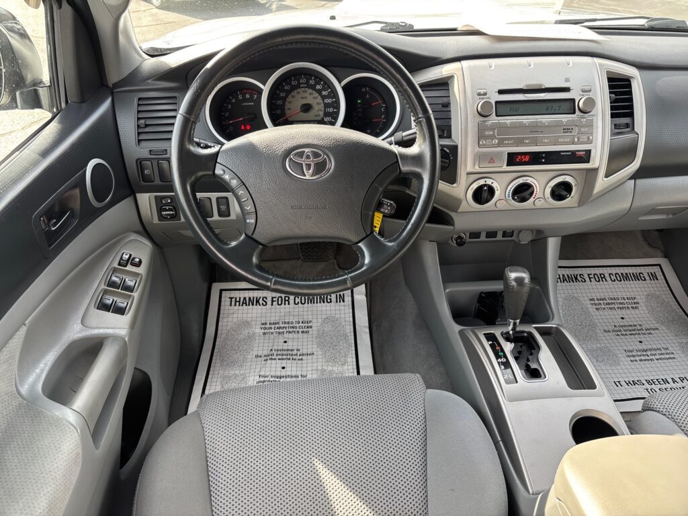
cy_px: 258
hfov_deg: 67.3
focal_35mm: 26
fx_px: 517
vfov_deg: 53.1
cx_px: 344
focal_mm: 5.96
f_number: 1.6
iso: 50
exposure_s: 1/121
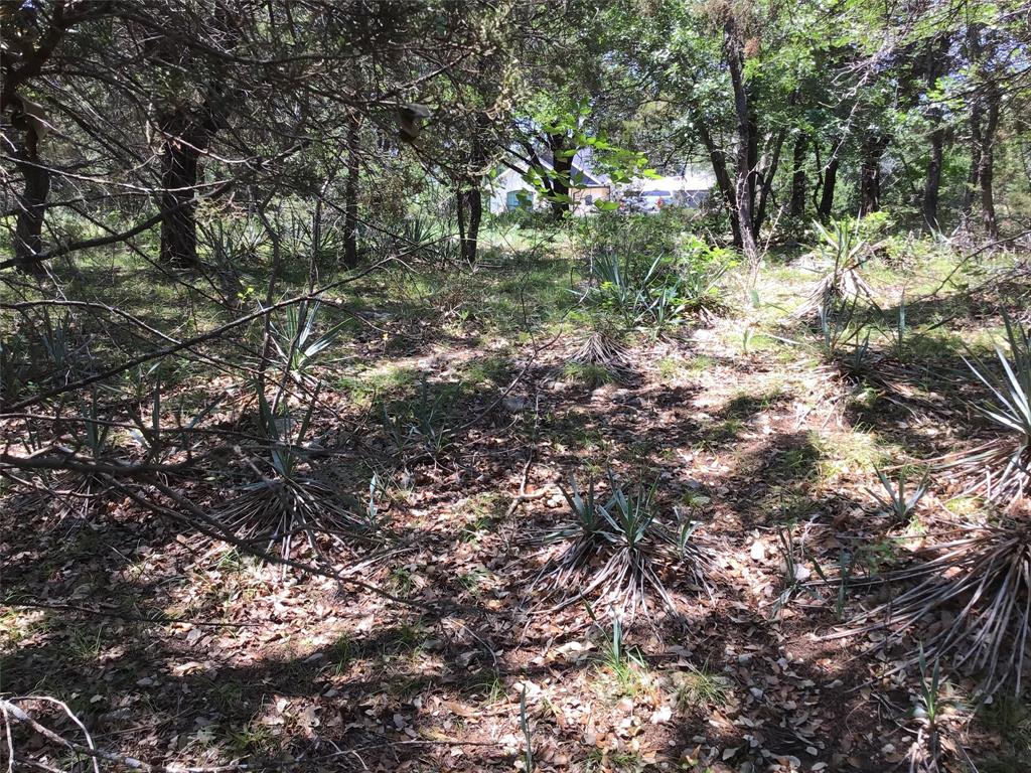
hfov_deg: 58.4
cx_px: 516
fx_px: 923
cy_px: 386
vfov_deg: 45.4
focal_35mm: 31
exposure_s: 1/174
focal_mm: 3.3
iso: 25
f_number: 2.4
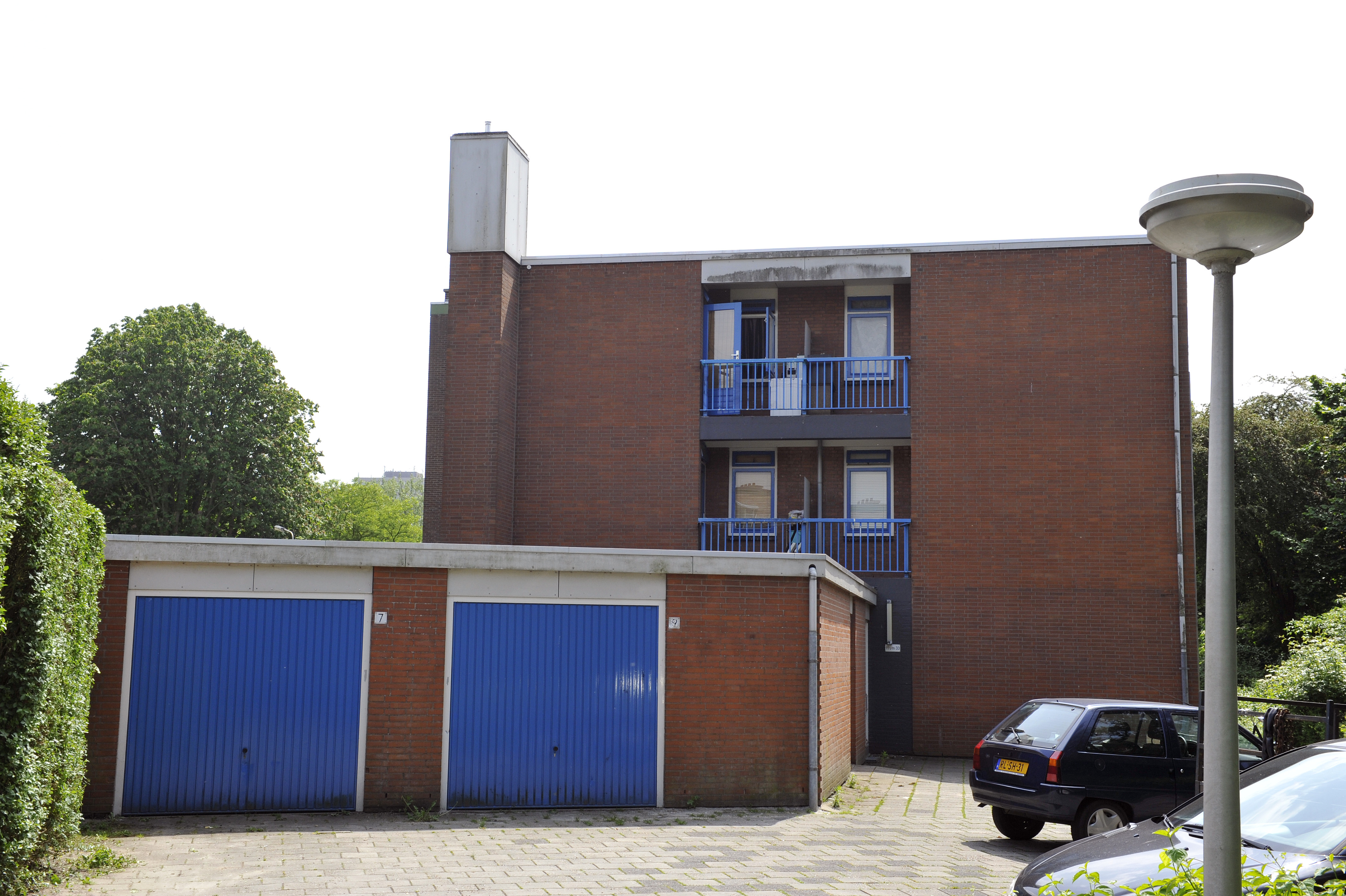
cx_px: 673
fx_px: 1569
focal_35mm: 42
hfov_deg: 46.4
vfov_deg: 31.9
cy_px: 448
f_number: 10
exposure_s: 1/400
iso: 640
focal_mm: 42
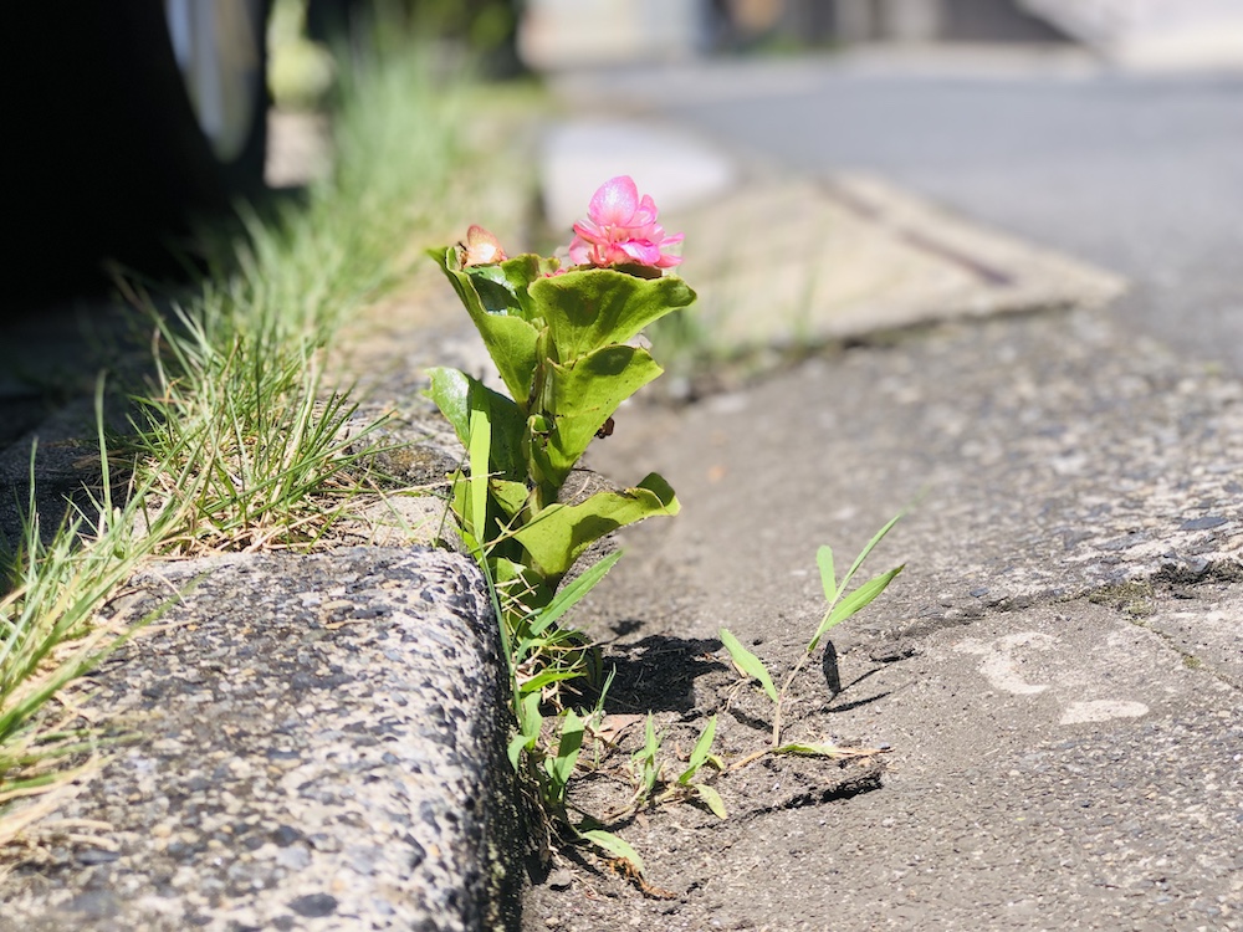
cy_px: 466
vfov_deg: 25.7
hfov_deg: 33.8
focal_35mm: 57
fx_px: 2047
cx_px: 622
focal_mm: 6.6
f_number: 2.8
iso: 20
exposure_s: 1/585
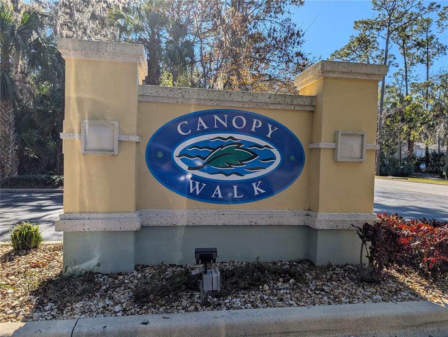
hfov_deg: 71.5
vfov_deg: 56.9
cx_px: 224
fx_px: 311
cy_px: 168
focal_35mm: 24
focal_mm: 6.9
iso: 19
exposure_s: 1/778
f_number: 1.68
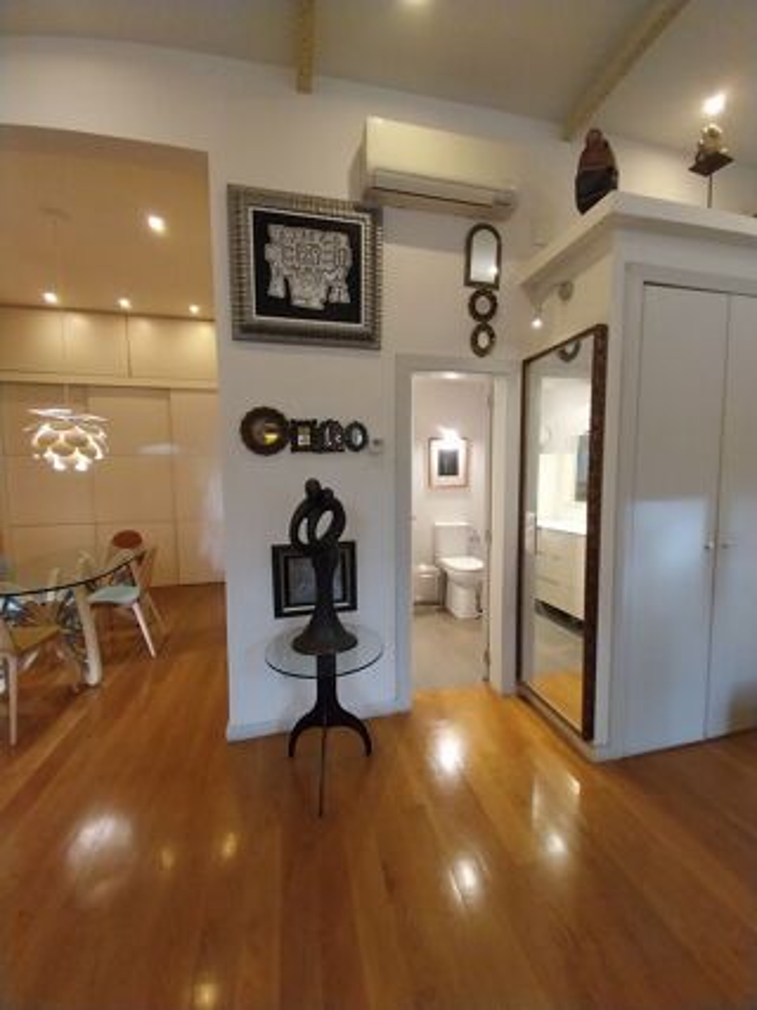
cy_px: 505
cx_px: 378
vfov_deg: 106.2
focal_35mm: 13
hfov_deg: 89.9
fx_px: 379
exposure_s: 1/33.4
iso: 250
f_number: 2.2
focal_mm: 1.13
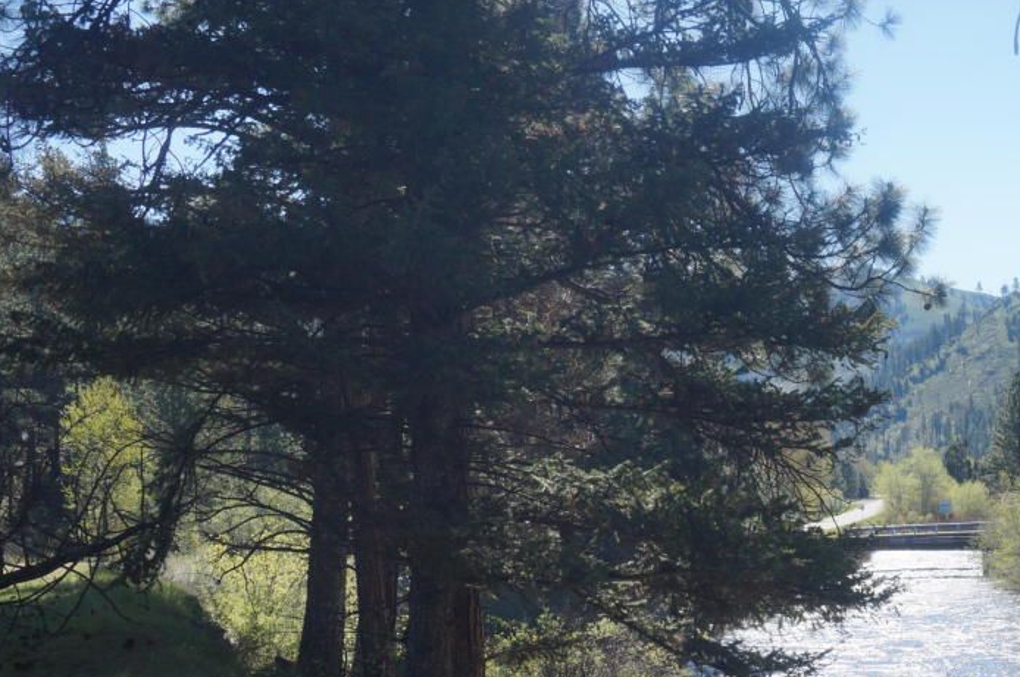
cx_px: 847
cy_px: 546
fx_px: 1981
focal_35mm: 70
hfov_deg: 28.1
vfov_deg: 19.2
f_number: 11
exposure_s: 1/160
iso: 200
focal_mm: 28
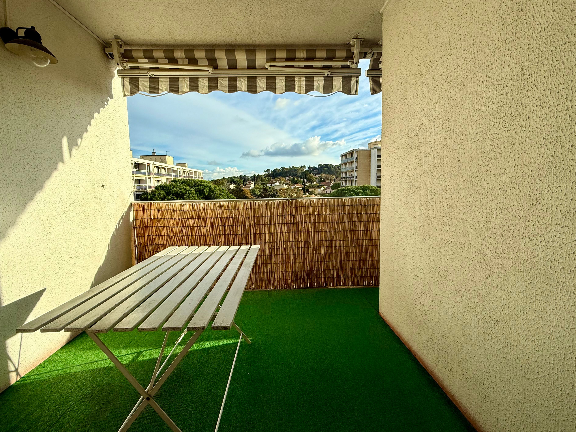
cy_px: 204
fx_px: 250
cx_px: 281
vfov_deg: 81.7
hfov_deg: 98.2
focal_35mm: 15
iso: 50
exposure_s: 1/1399
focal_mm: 2.22
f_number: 2.2
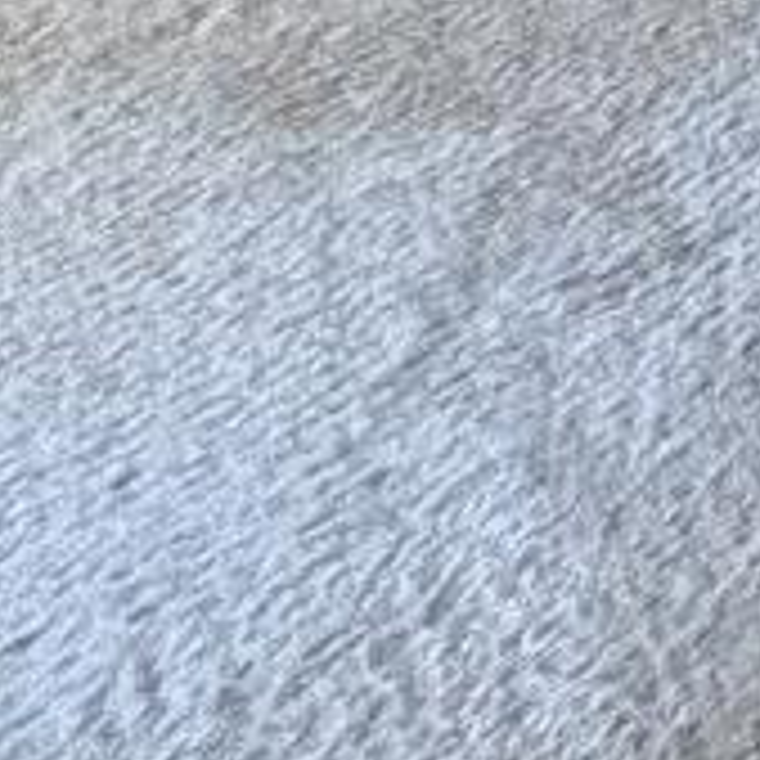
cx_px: 3220
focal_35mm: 110
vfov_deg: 10.5
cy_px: -1585
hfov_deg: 7.7
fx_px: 2732
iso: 320
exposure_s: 1/101
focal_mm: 2.22
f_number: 2.2
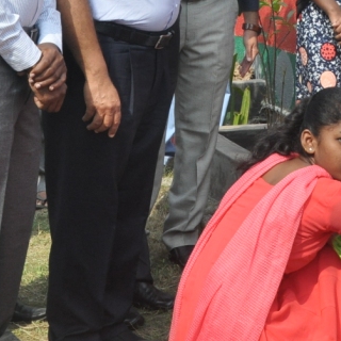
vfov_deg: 16.3
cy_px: 49
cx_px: 331
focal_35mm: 106
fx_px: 1181
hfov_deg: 16.1
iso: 800
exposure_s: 1/500
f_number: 11
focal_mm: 26
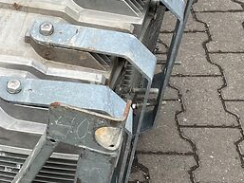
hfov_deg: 21.4
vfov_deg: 18.2
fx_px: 571
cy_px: 85
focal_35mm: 81
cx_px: -86
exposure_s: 1/858
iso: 50
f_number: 1.6
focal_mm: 5.1
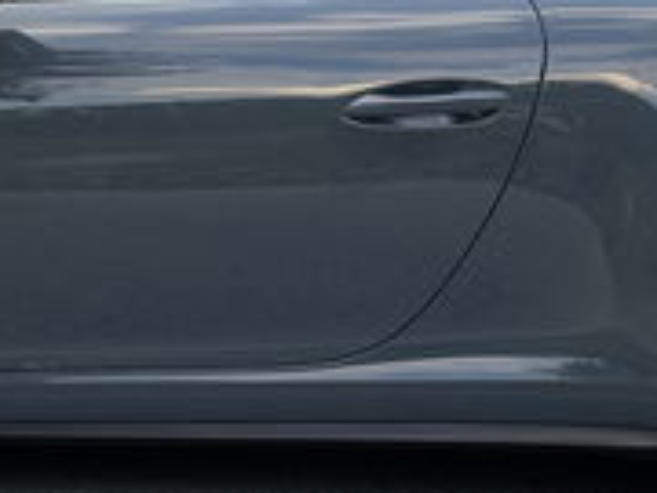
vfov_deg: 13.3
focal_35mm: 111
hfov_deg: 17.7
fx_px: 2107
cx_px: 277
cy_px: 343
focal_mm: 4.25
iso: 25
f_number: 1.8
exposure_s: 1/142
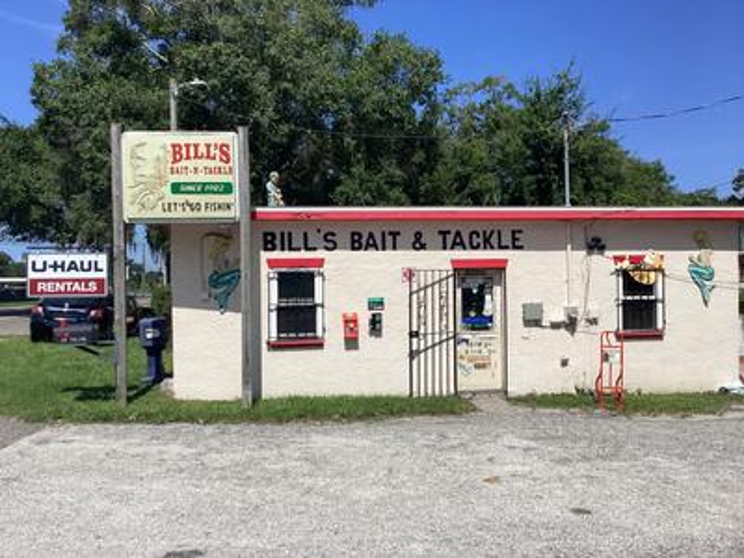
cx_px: 372
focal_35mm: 31
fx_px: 666
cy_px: 279
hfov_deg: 58.4
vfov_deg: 45.4
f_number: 2.4
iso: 25
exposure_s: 1/2469
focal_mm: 3.3
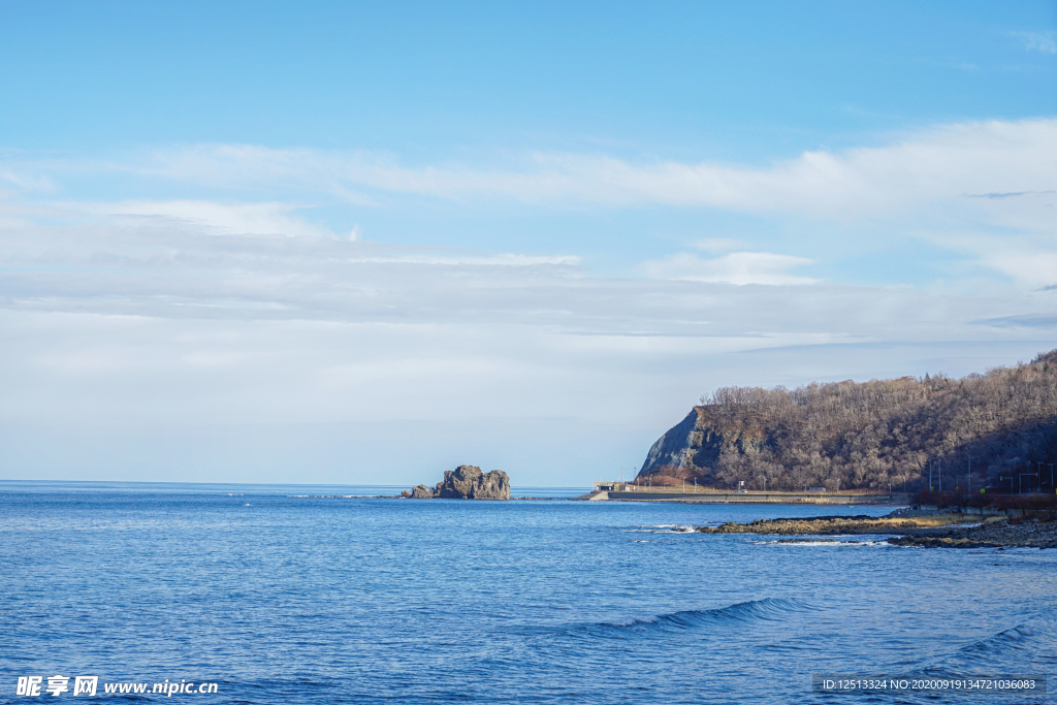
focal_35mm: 70
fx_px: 2055
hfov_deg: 28.8
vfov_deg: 19.5
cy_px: 352
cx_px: 528
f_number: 8
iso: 100
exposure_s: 1/250
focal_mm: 70
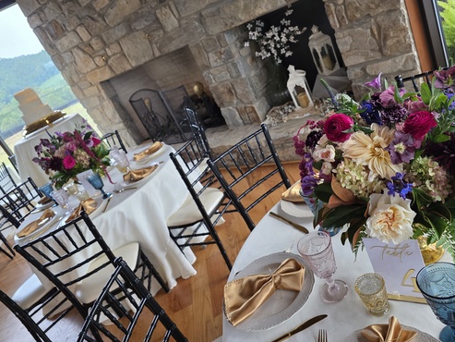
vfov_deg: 49.8
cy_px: 165
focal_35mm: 28
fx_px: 368
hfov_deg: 63.2
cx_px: 254
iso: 125
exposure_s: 1/120
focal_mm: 6.3
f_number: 1.7
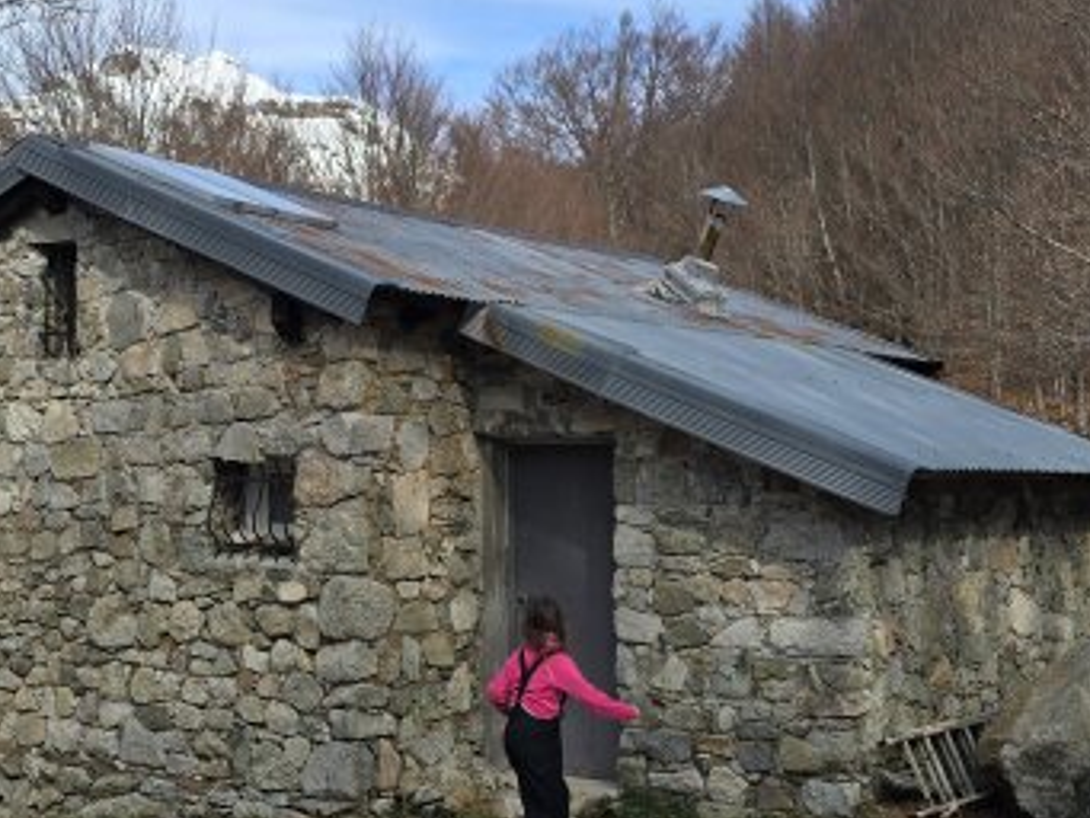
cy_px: 367
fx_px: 1701
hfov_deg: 35.1
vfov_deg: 27.0
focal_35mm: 54
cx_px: 352
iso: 12
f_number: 1.7
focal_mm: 6.3
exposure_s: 1/607
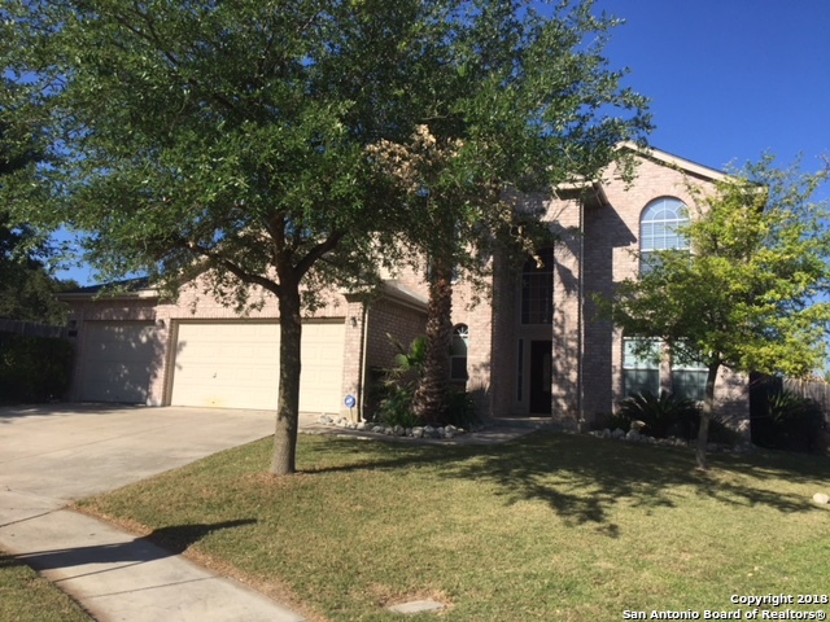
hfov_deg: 61.7
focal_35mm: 29
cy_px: 311
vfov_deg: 48.2
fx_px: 695
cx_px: 415
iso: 32
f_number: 2.2
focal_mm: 4.15
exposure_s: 1/1980
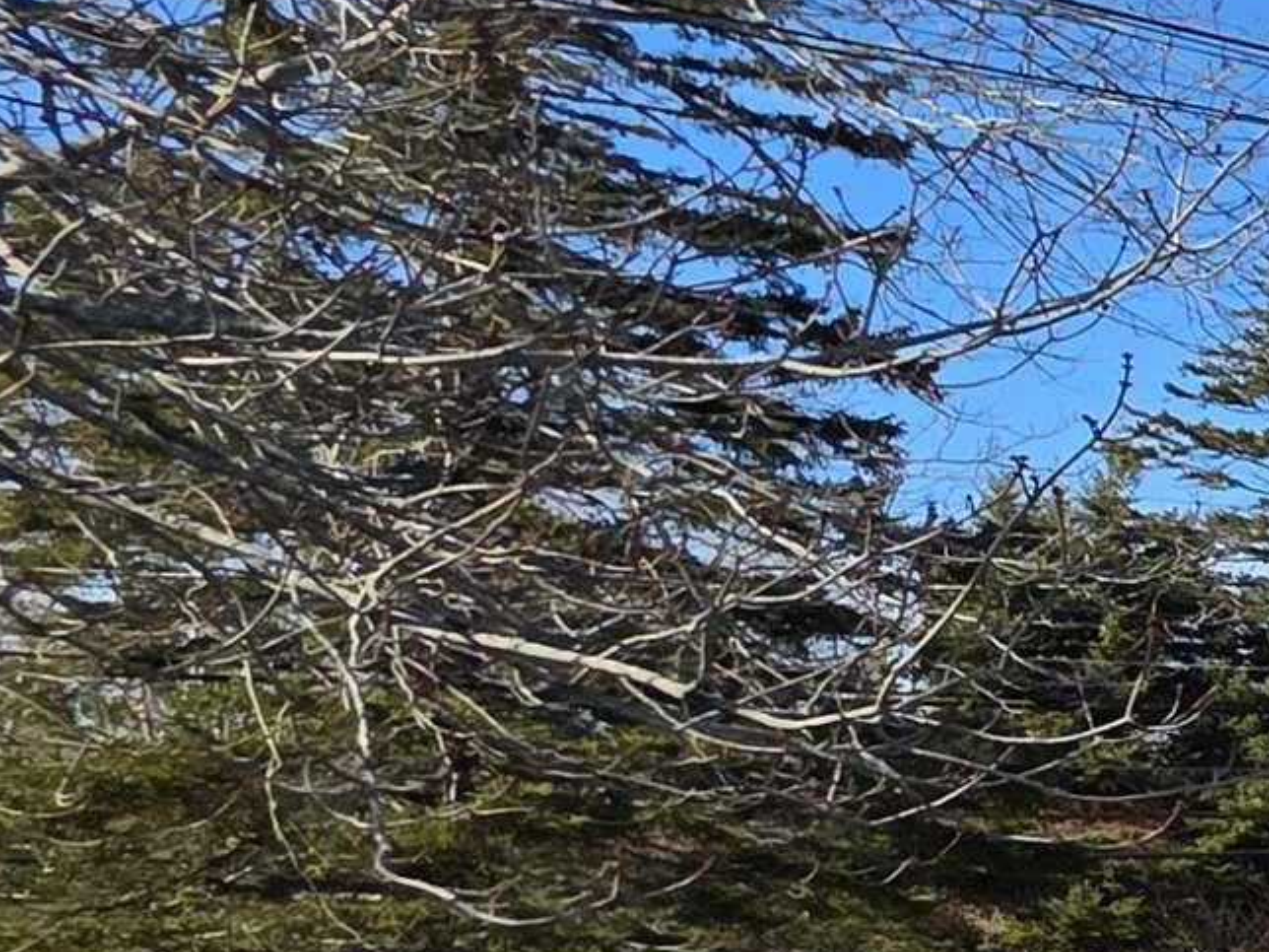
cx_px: 3011
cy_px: 790
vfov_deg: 23.2
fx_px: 2273
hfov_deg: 15.5
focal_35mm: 62
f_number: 1.9
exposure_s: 1/1505
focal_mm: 2.2
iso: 40
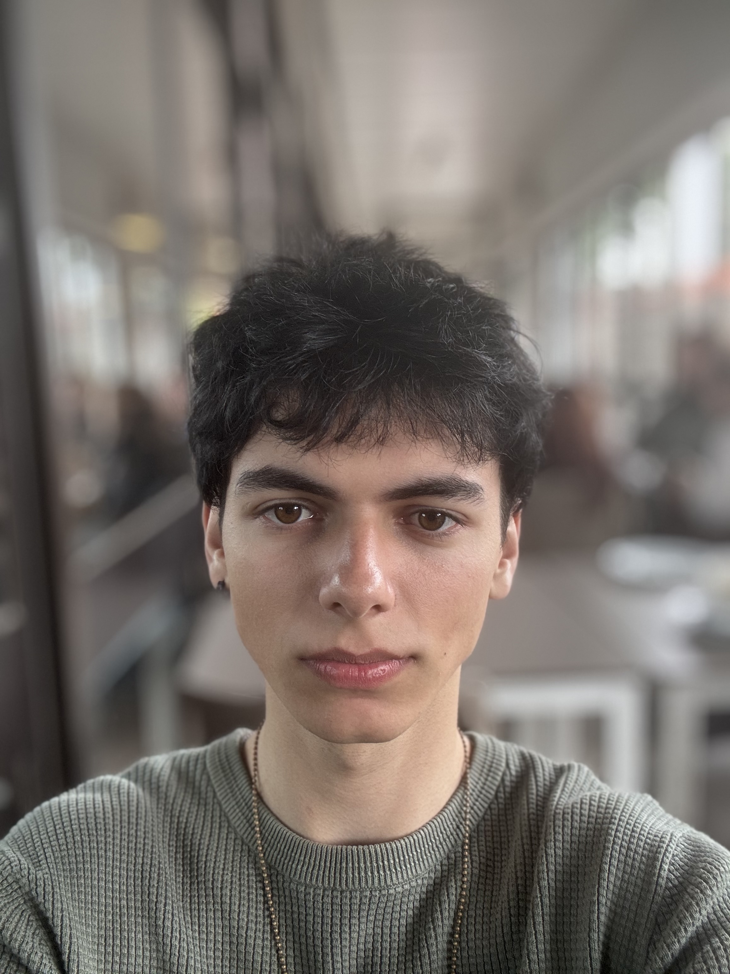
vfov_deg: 60.0
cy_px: 487
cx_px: 365
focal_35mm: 30
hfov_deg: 46.8
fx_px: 844
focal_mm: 2.69
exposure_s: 1/91
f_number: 1.9
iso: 80
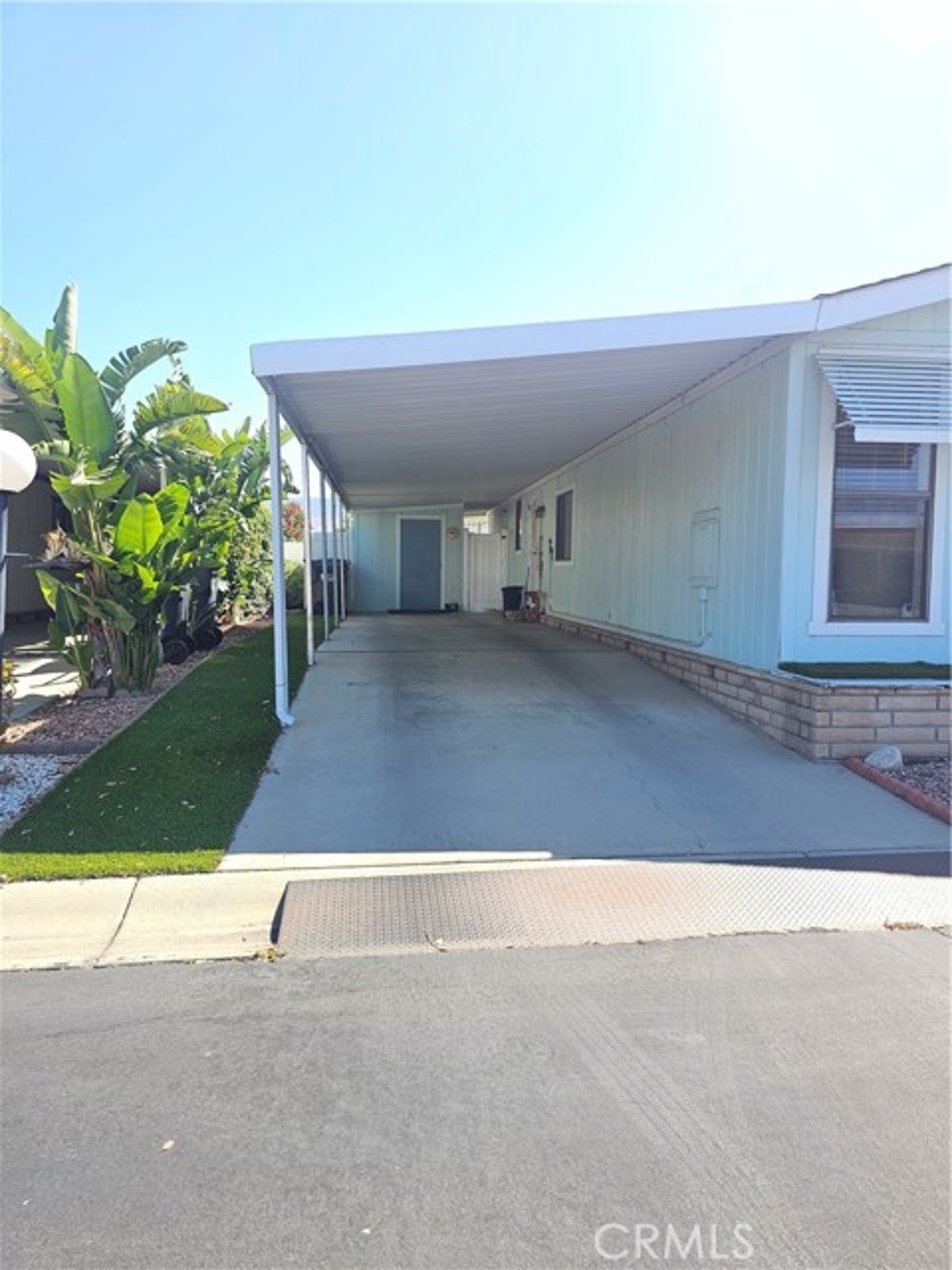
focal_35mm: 23
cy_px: 635
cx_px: 476
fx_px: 843
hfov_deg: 58.9
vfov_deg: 73.9
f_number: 1.7
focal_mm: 6.3
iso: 10
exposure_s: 1/201
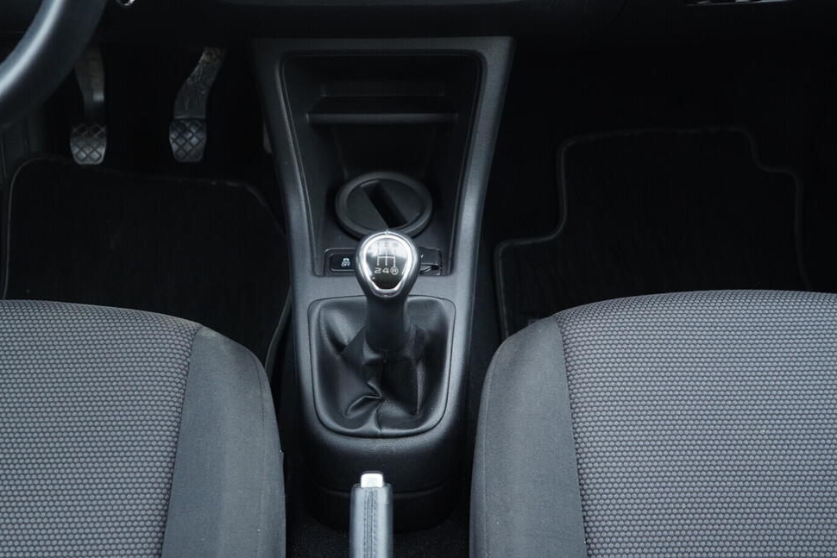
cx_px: 396
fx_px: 884
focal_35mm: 38
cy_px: 287
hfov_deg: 50.7
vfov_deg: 35.1
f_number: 2.8
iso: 640
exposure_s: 1/40
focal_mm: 24
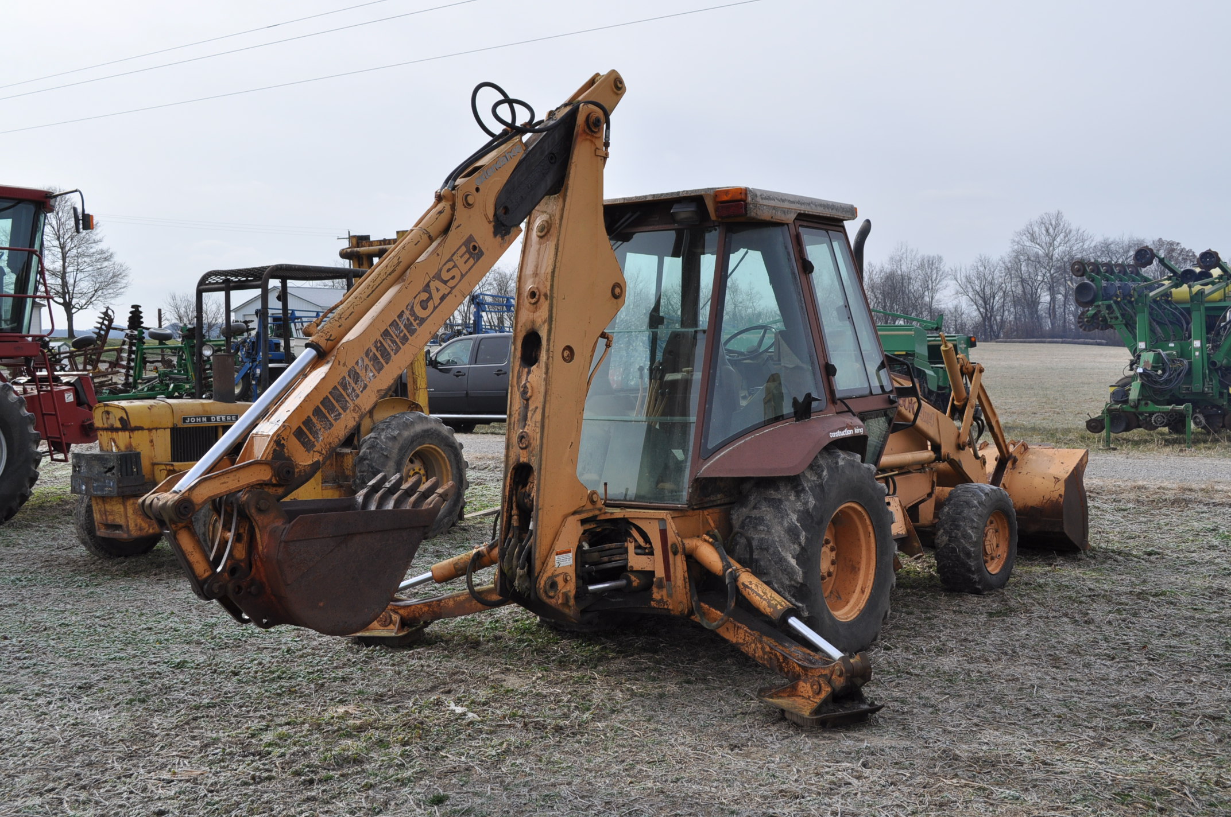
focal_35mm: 39
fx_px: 1332
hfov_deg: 49.6
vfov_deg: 34.1
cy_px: 408
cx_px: 616
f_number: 8
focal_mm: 26
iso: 200
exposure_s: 1/250
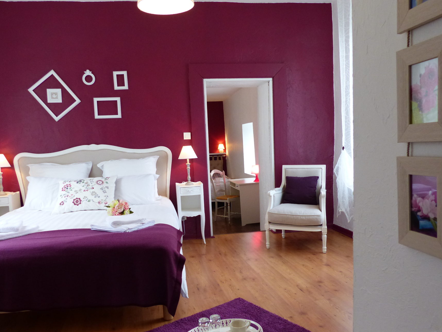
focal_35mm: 28
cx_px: 218
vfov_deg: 49.7
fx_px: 358
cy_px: 179
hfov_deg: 63.4
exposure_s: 1/60
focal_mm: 4.5
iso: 250
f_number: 2.8
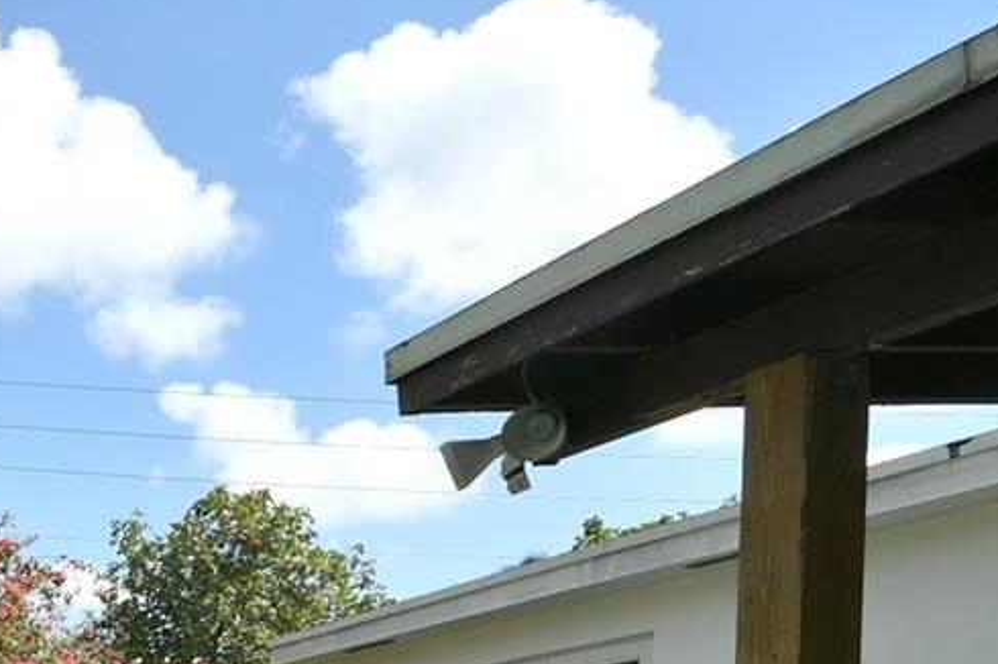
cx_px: -422
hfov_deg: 29.0
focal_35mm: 49
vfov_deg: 23.6
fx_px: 1357
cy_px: 908
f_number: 8
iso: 100
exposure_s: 1/250
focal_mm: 10
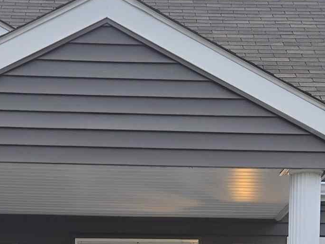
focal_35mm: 103
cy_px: 442
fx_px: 967
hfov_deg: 19.1
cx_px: 152
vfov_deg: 13.0
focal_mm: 5.4
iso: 50
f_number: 1.8
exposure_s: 1/120
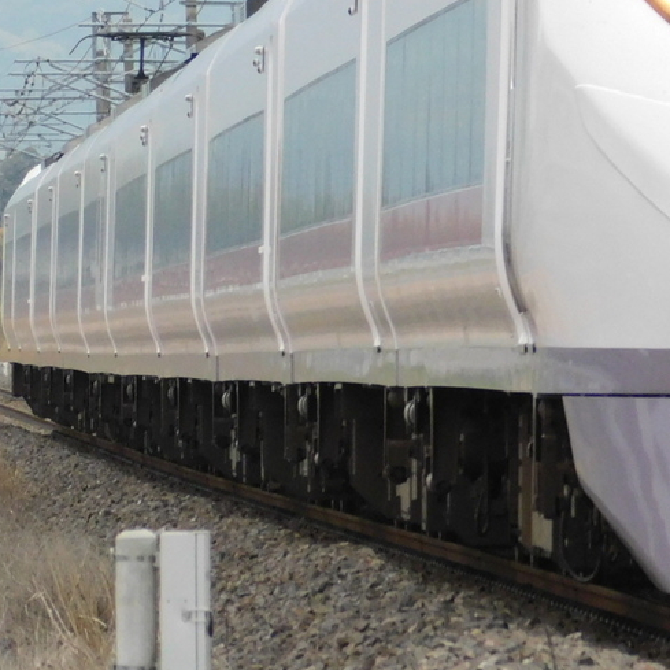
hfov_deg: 2.1
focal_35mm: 854
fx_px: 18701
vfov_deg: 2.1
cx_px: 632
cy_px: 121
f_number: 5.9
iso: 400
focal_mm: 70
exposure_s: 1/200
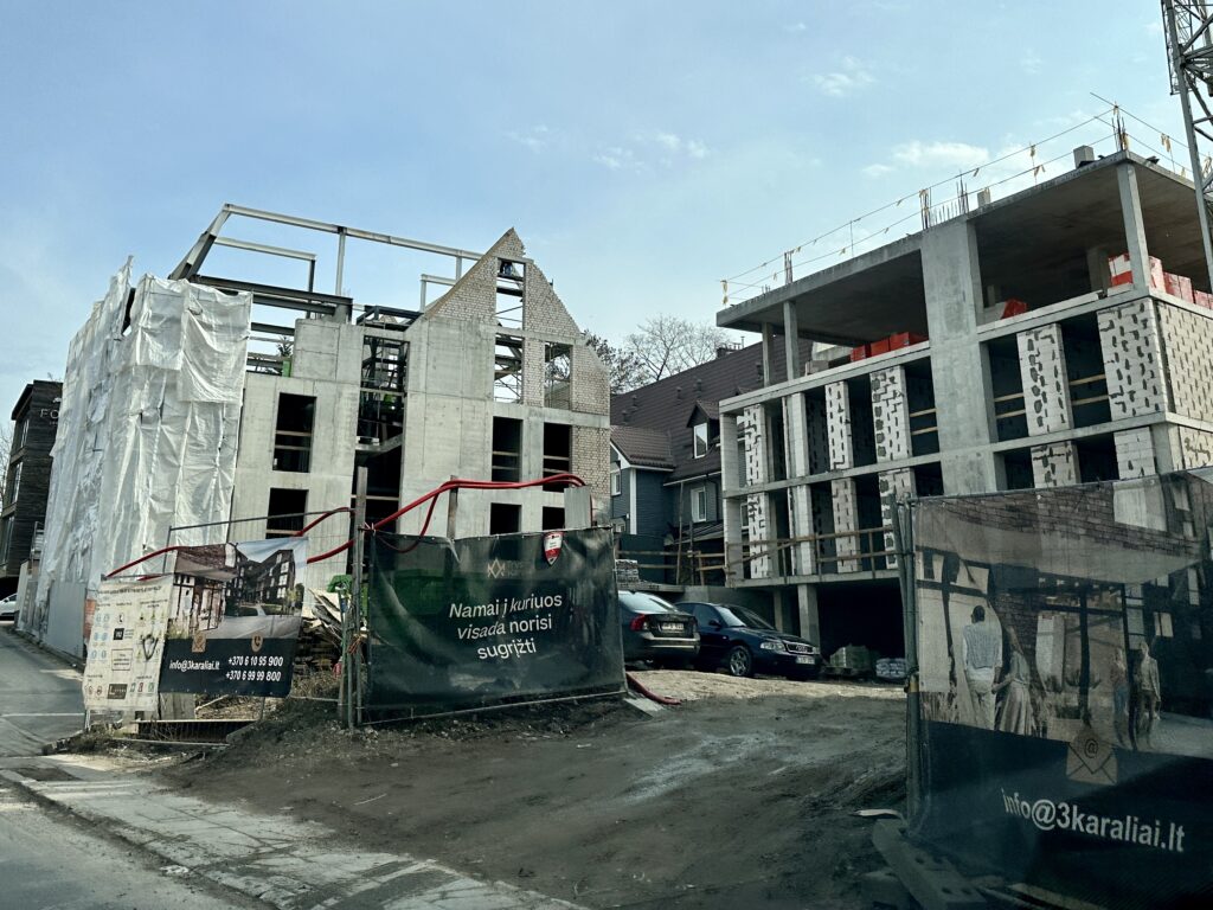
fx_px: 841
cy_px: 455
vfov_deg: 56.8
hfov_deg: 71.6
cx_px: 606
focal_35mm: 24
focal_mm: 6.86
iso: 80
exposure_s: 1/5848
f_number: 1.78
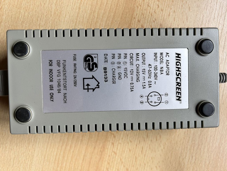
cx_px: 114
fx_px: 170
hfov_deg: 67.3
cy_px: 86
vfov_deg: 53.1
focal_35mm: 26
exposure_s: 1/120
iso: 125
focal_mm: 5.7
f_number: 1.5
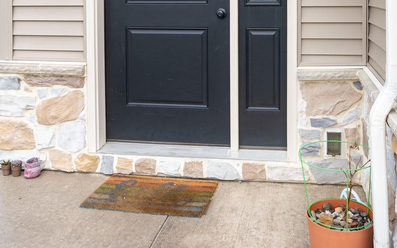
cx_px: 240
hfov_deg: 47.9
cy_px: -6
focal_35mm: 41
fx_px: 444
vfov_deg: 29.0
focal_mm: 16
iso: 320
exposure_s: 1/60
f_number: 7.1
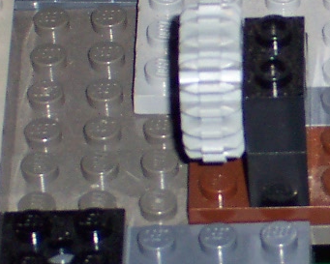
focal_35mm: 494
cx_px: 445
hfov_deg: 3.9
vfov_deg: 3.1
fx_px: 4826
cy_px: 220
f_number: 4.9
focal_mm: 22.4
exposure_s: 1/125
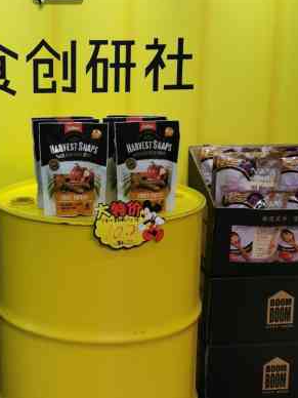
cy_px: 194
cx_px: 39
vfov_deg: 29.8
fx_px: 746
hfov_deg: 22.1
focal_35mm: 65
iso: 64
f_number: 1.8
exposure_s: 1/100
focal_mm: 5.58
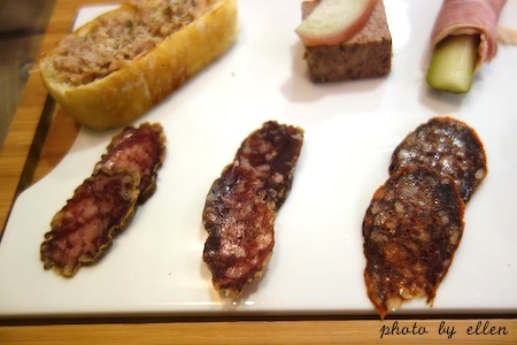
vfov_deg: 46.4
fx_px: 402
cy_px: 172
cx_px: 258
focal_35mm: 28
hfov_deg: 65.5
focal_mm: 10.4
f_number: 1.8
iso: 250
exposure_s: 1/30
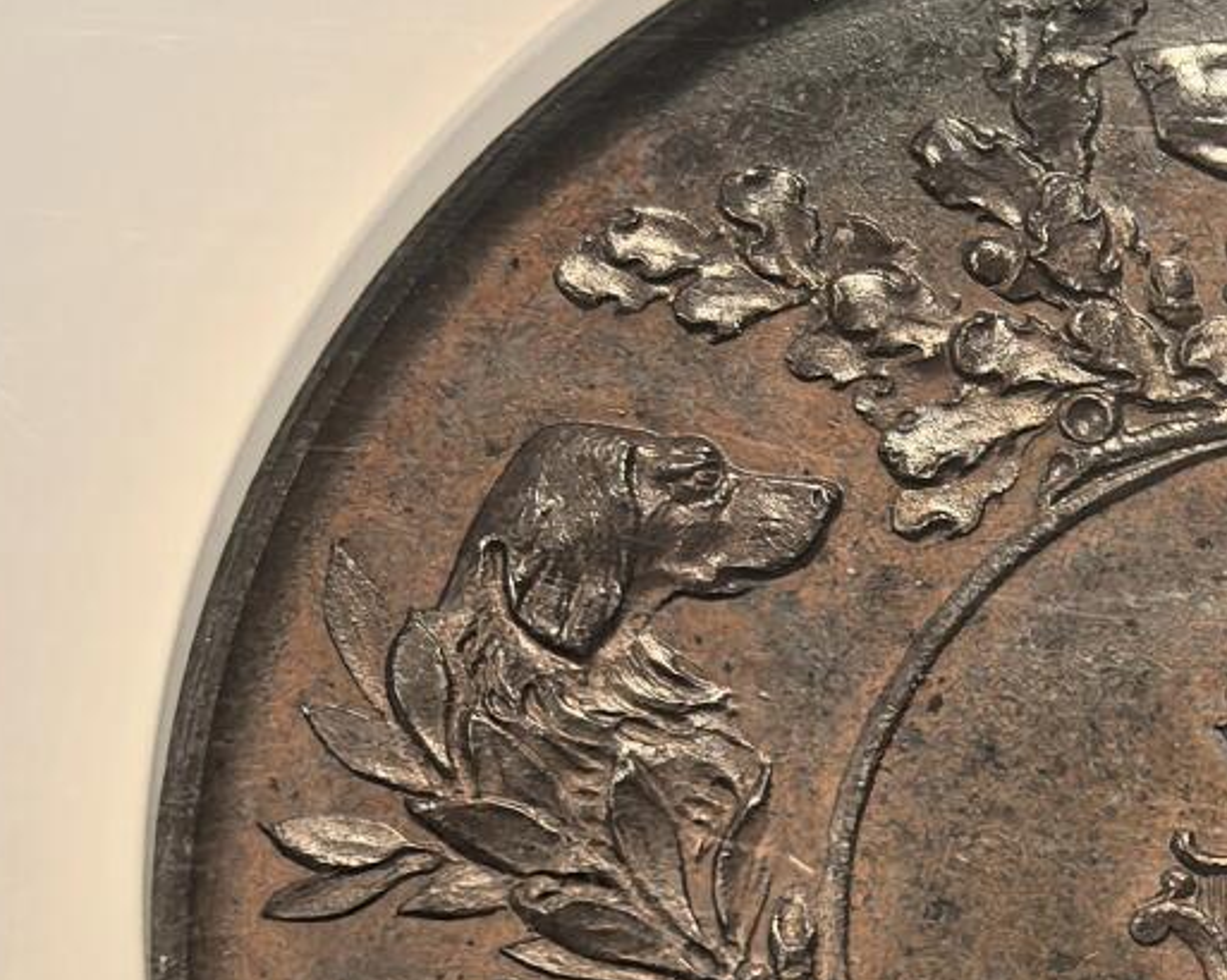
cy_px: 1021
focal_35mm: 185
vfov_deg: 8.3
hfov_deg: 10.3
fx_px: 6716
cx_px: 1351
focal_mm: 6.98
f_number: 2
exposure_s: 1/50
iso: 200
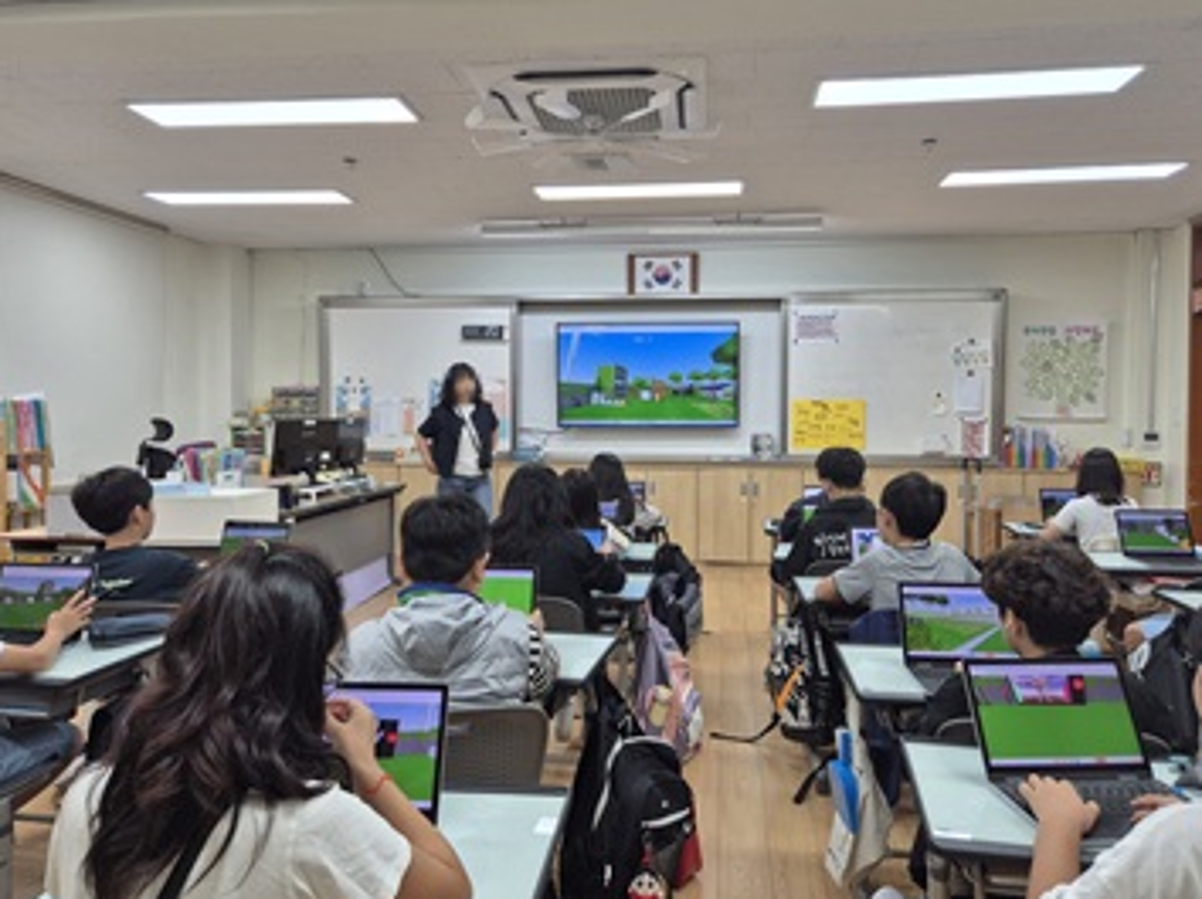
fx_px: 902
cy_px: 427
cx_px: 621
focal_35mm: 26
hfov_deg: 67.3
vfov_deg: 53.0
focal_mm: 5.4
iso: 40
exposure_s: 1/120
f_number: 1.8
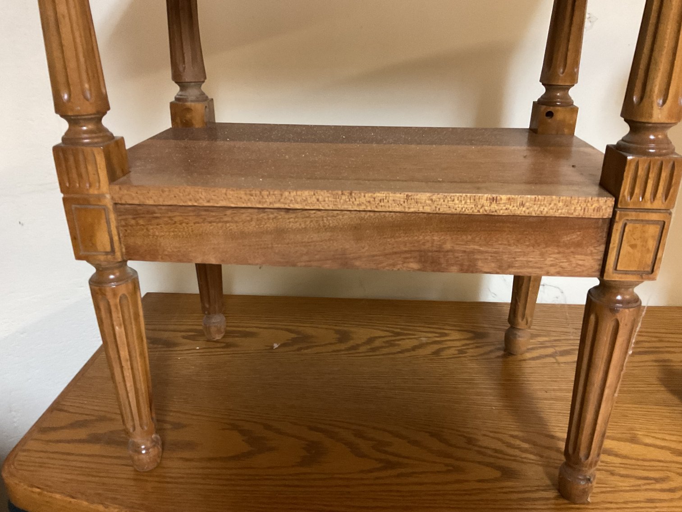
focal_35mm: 29
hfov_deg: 61.7
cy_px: 256
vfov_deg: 48.2
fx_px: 571
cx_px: 341
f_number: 1.8
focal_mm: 3
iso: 400
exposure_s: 1/30
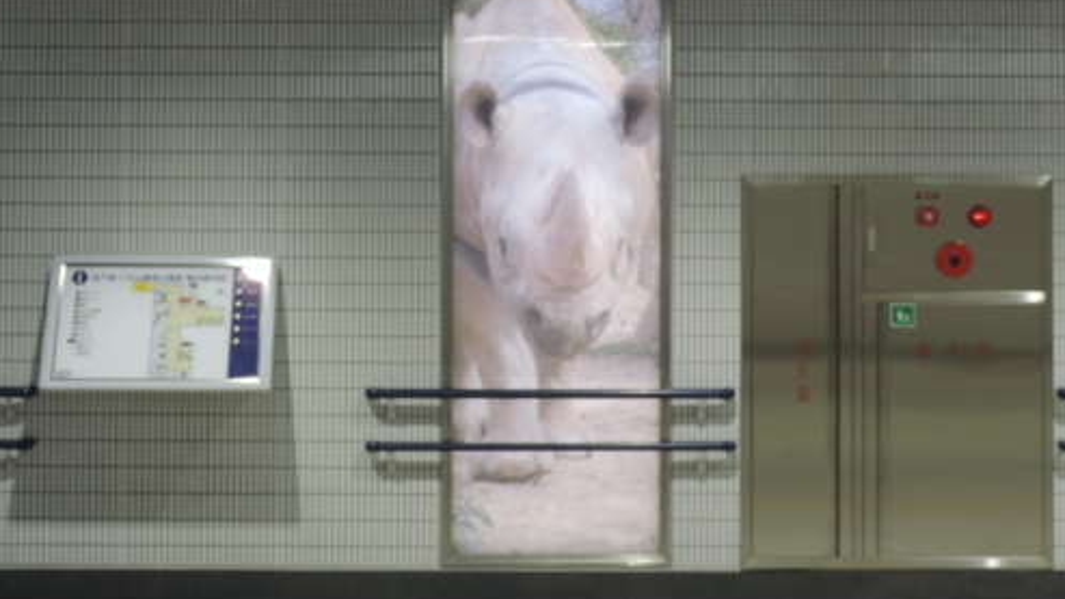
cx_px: 516
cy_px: 121
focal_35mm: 76
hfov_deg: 27.9
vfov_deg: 15.8
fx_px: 2146
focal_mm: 7.6
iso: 160
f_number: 3.4
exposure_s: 1/50
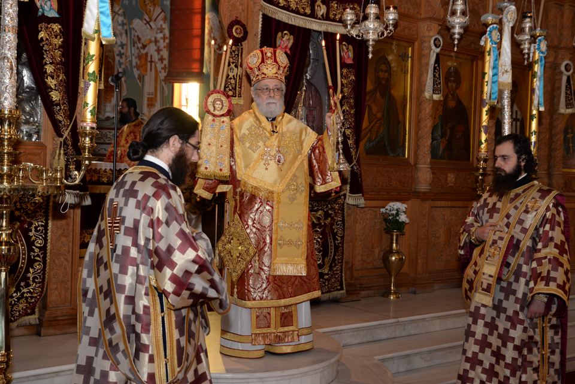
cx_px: 288
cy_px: 192
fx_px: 735
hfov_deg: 42.7
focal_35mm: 46
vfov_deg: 29.3
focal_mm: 46
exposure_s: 1/60
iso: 800
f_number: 7.1
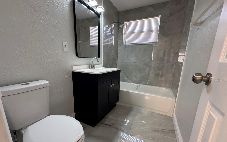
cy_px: 80
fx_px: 93
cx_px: 113
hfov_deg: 101.5
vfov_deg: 74.4
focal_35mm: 15
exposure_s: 1/120
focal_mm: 2.22
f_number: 2.2
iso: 320
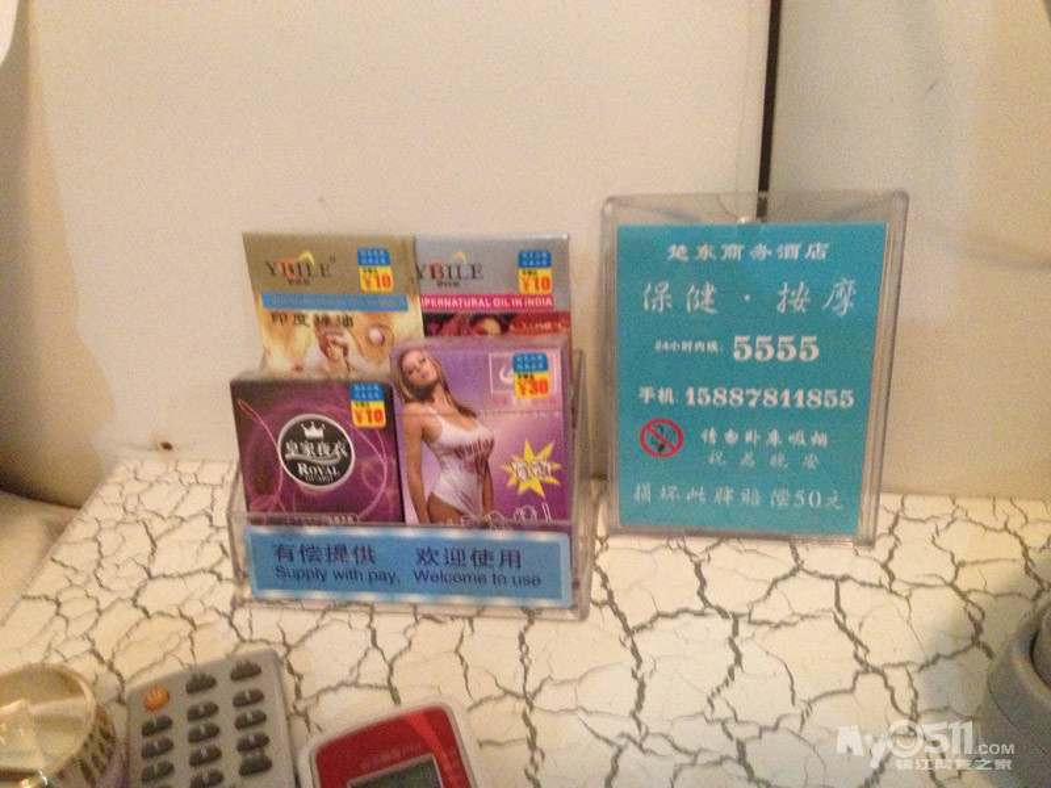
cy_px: 394
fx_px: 1063
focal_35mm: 35
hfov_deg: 52.6
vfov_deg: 40.7
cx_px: 526
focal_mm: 4.28
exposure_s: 1/15
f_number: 2.4
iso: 800
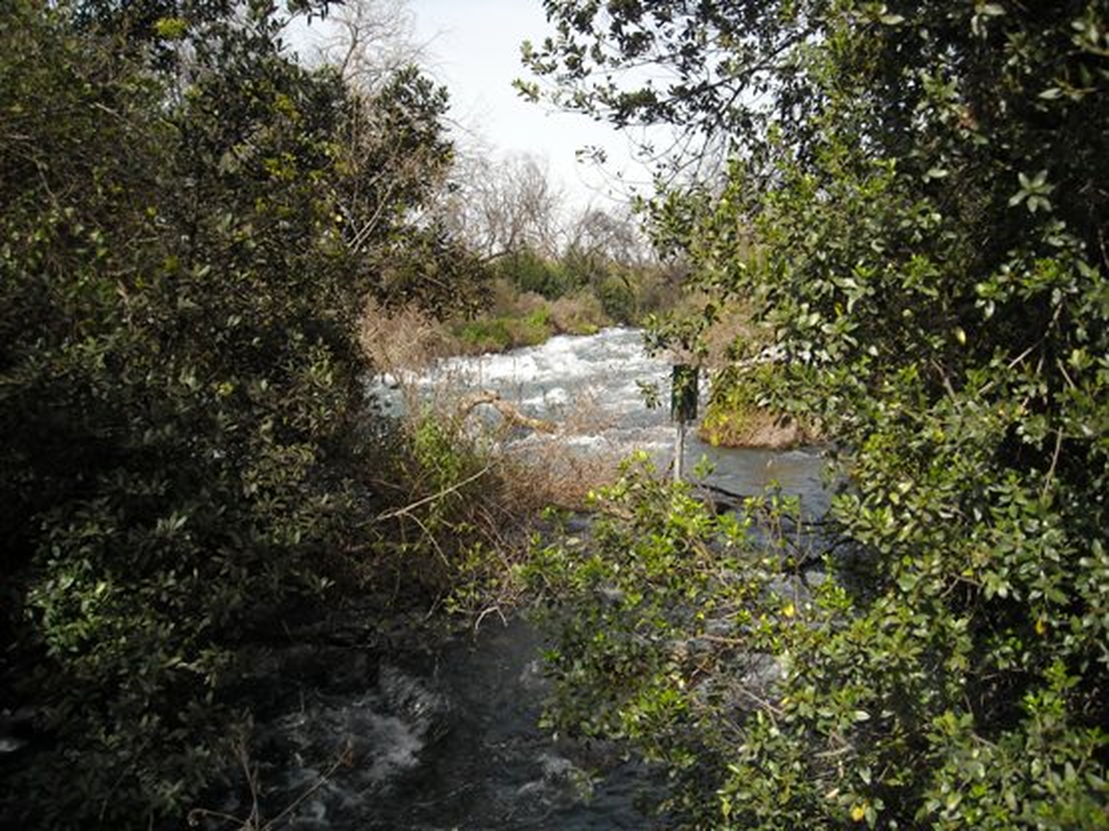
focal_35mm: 35
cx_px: 554
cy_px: 416
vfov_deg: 40.7
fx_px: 1121
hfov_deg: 52.6
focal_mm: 5.7
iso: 64
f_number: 5.6
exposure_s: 1/129
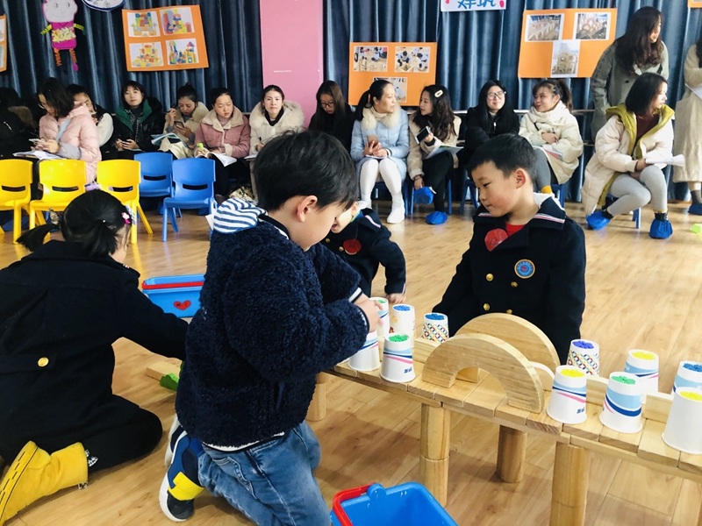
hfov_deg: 63.4
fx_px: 568
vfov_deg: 49.7
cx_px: 351
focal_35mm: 28
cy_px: 263
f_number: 1.8
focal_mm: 4
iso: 100
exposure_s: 1/11
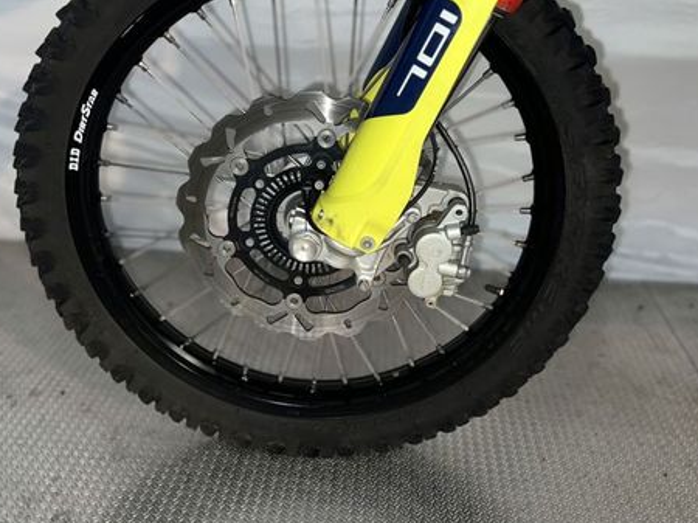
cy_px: 197
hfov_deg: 50.1
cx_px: 324
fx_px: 746
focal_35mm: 37
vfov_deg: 38.4
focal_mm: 5.7
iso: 50
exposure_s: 1/19
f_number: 1.5
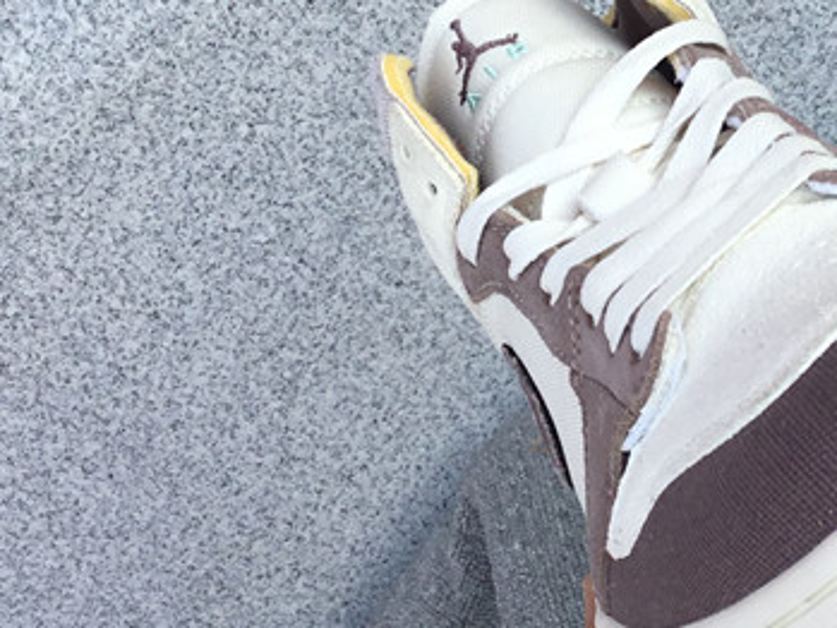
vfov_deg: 18.4
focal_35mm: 80
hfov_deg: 24.0
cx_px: 688
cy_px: 191
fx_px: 1935
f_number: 2.4
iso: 25
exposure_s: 1/424
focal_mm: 3.3
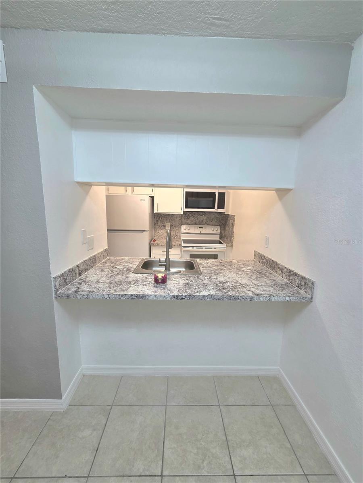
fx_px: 182
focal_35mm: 13
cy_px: 242
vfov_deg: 106.2
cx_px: 182
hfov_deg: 89.9
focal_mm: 2.2
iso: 160
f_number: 2.2
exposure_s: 1/60.2
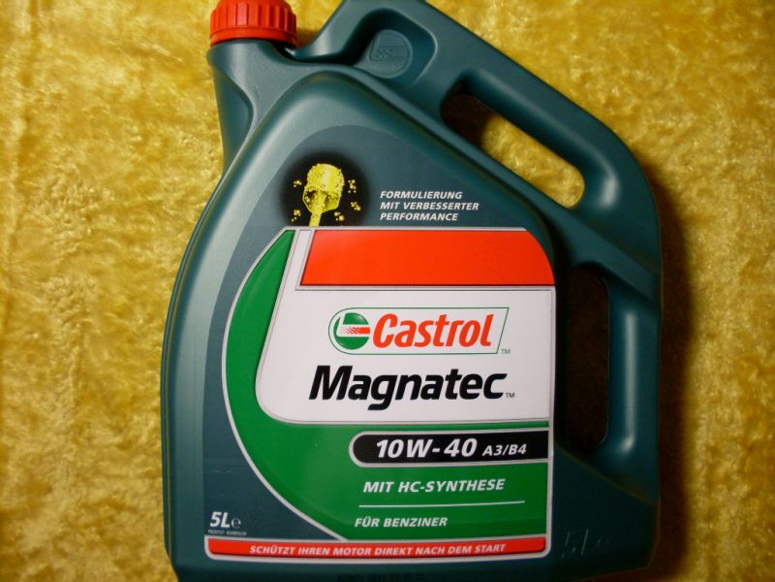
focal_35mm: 38
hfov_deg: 49.0
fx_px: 851
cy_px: 291
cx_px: 388
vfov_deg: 37.7
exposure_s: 1/15
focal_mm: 6.3
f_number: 2.8
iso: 200
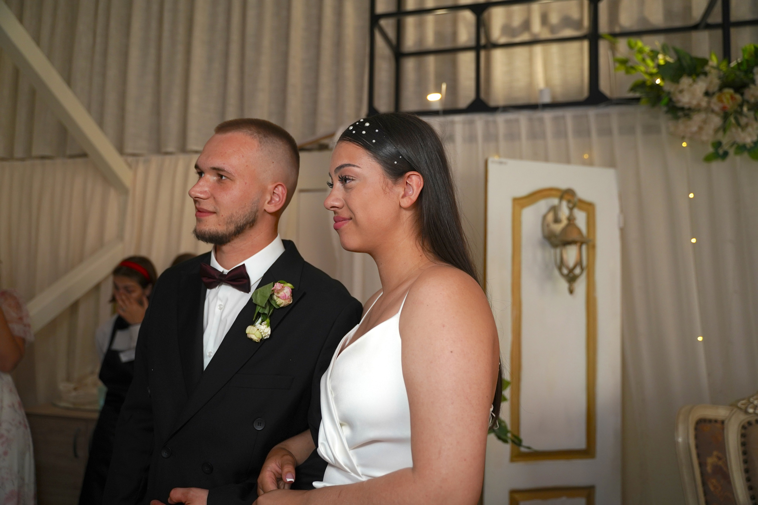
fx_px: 632
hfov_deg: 61.9
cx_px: 379
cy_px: 252
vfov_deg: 43.6
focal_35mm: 30
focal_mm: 30
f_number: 2.8
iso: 640
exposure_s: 1/160
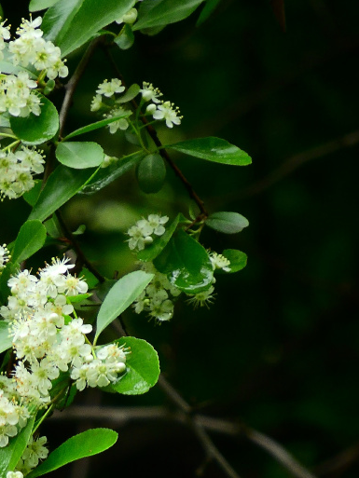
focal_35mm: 2805
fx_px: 38771
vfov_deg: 0.7
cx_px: -48
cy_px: 419
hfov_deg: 0.5
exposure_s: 1/40
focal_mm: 215
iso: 100
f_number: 6
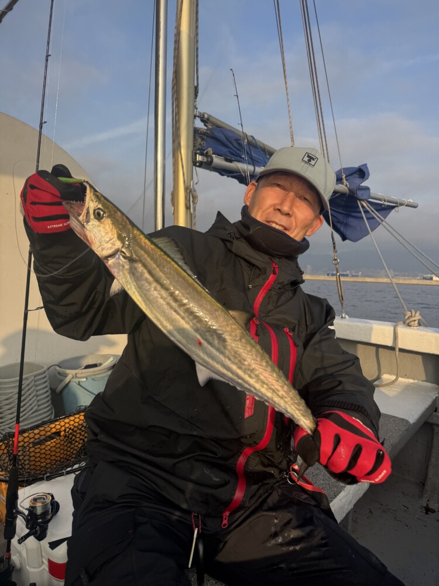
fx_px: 406
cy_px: 293
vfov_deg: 71.6
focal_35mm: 24
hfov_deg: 56.8
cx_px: 220
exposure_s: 1/2252
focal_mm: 6.76
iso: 80
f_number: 1.78
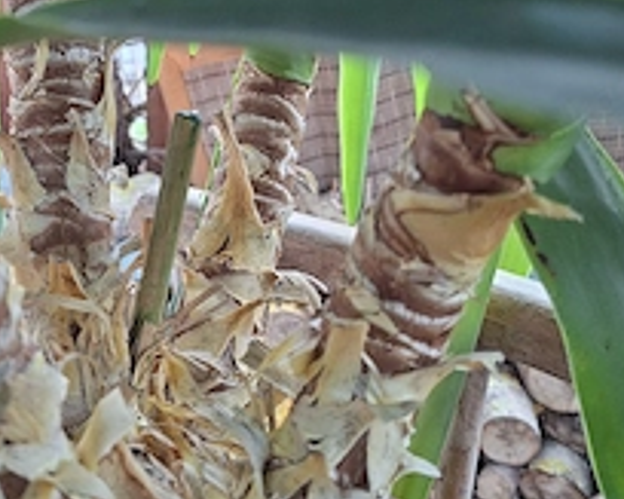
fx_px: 812
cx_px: 184
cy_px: 147
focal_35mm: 44
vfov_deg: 33.7
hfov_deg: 41.2
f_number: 1.8
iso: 125
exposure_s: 1/100
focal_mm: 5.54
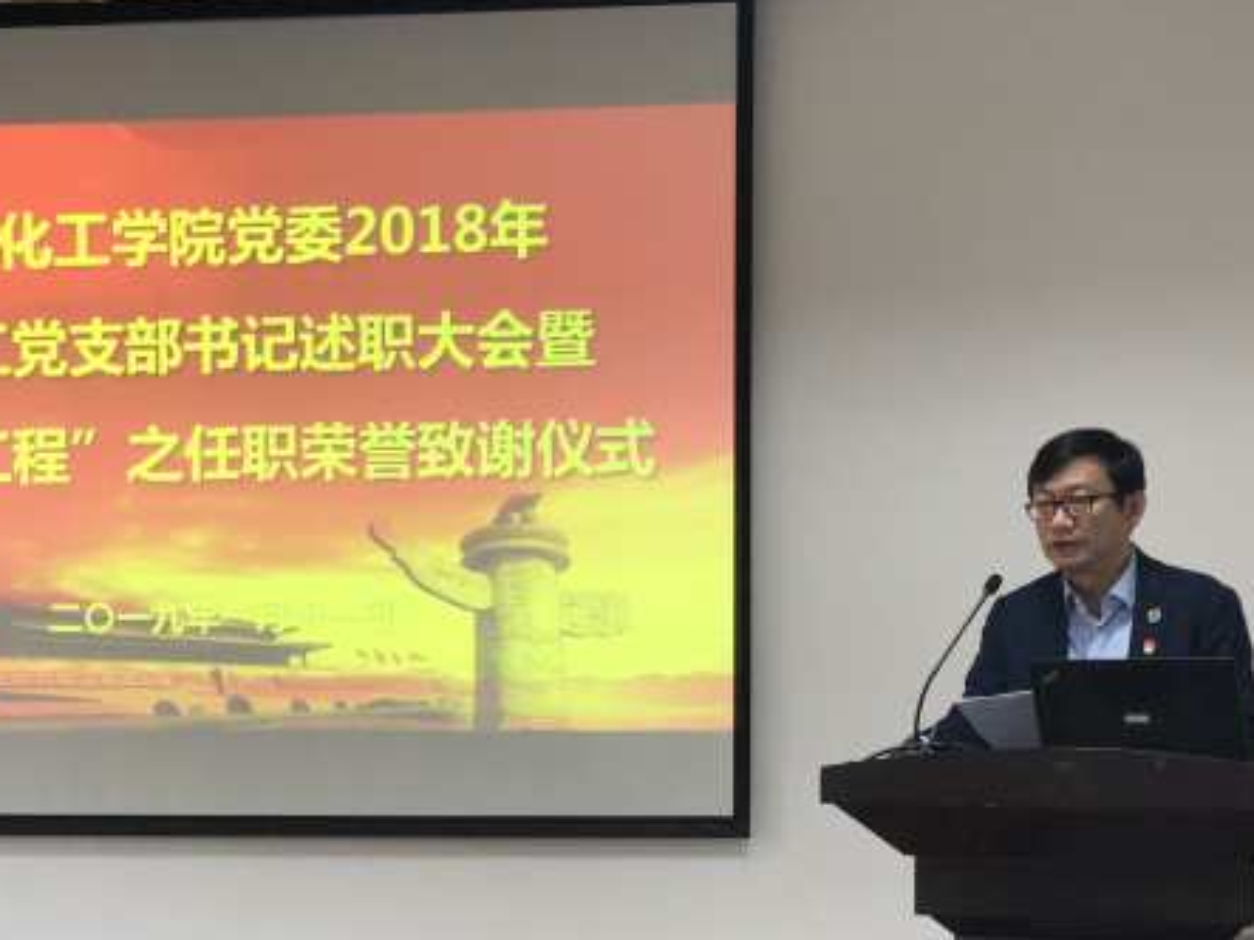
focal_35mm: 94
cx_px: 419
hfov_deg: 20.8
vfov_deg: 15.6
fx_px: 3404
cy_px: 818
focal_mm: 6
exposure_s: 1/50
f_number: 2.4
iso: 100
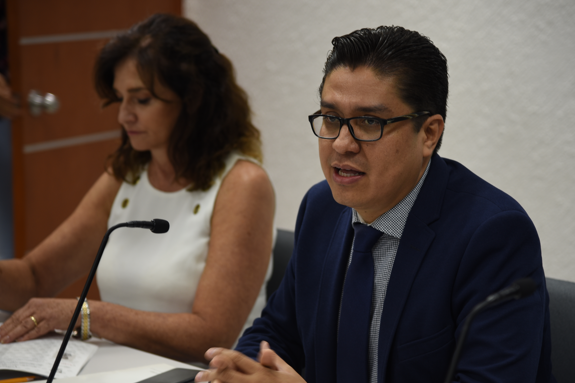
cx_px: 317
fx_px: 2188
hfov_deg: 15.0
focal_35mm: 137
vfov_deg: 10.0
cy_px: 218
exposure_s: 1/25
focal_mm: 120
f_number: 4
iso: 250
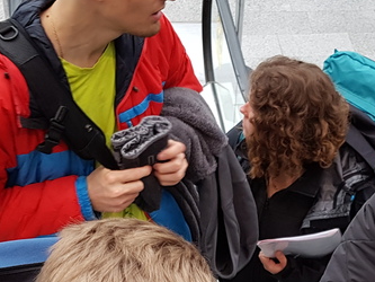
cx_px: 315
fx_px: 867
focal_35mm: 80
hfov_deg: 23.9
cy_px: 306
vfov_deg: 17.8
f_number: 1.7
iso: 80
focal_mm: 4.2
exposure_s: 1/50
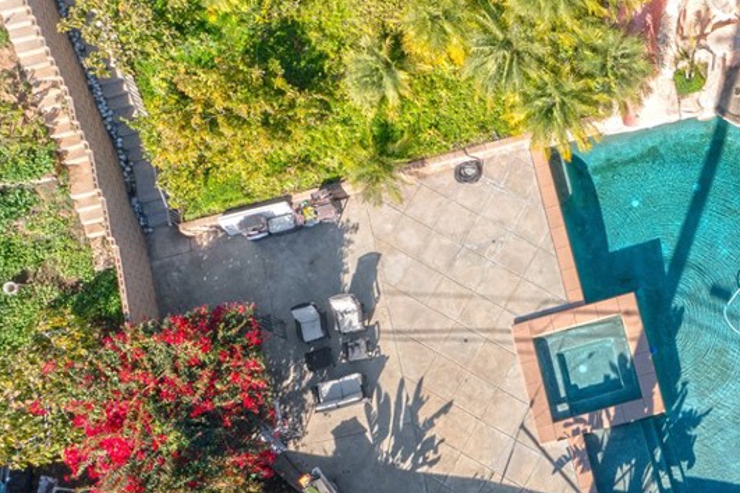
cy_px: 266
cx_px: 688
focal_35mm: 54
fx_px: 1110
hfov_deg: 34.5
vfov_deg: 25.1
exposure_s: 1/320
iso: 100
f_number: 5
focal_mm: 10.26
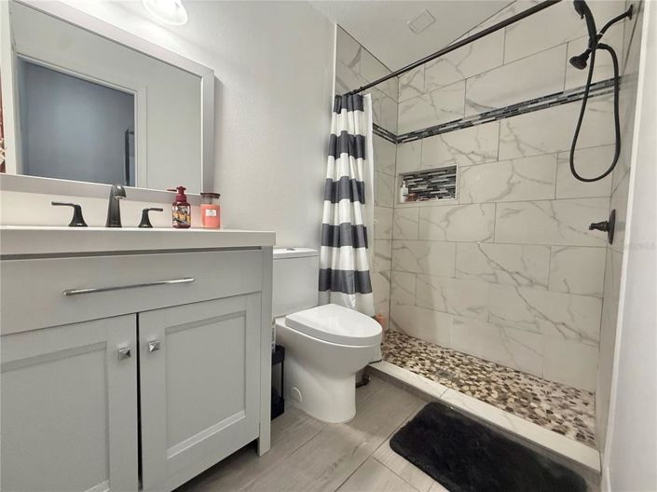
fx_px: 266
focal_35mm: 14
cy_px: 246
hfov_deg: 102.1
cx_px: 328
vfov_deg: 85.6
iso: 320
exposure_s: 1/120
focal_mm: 2.22
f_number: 2.2
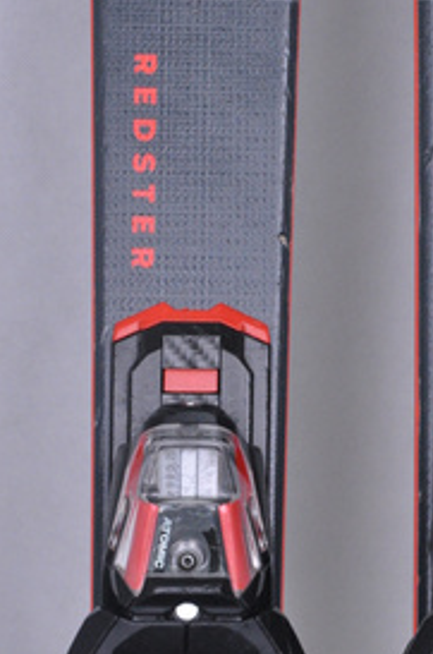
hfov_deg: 5.3
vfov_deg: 7.9
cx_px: 355
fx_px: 4705
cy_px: 189
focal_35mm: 260
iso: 3200
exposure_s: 1/125
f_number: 8
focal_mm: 105
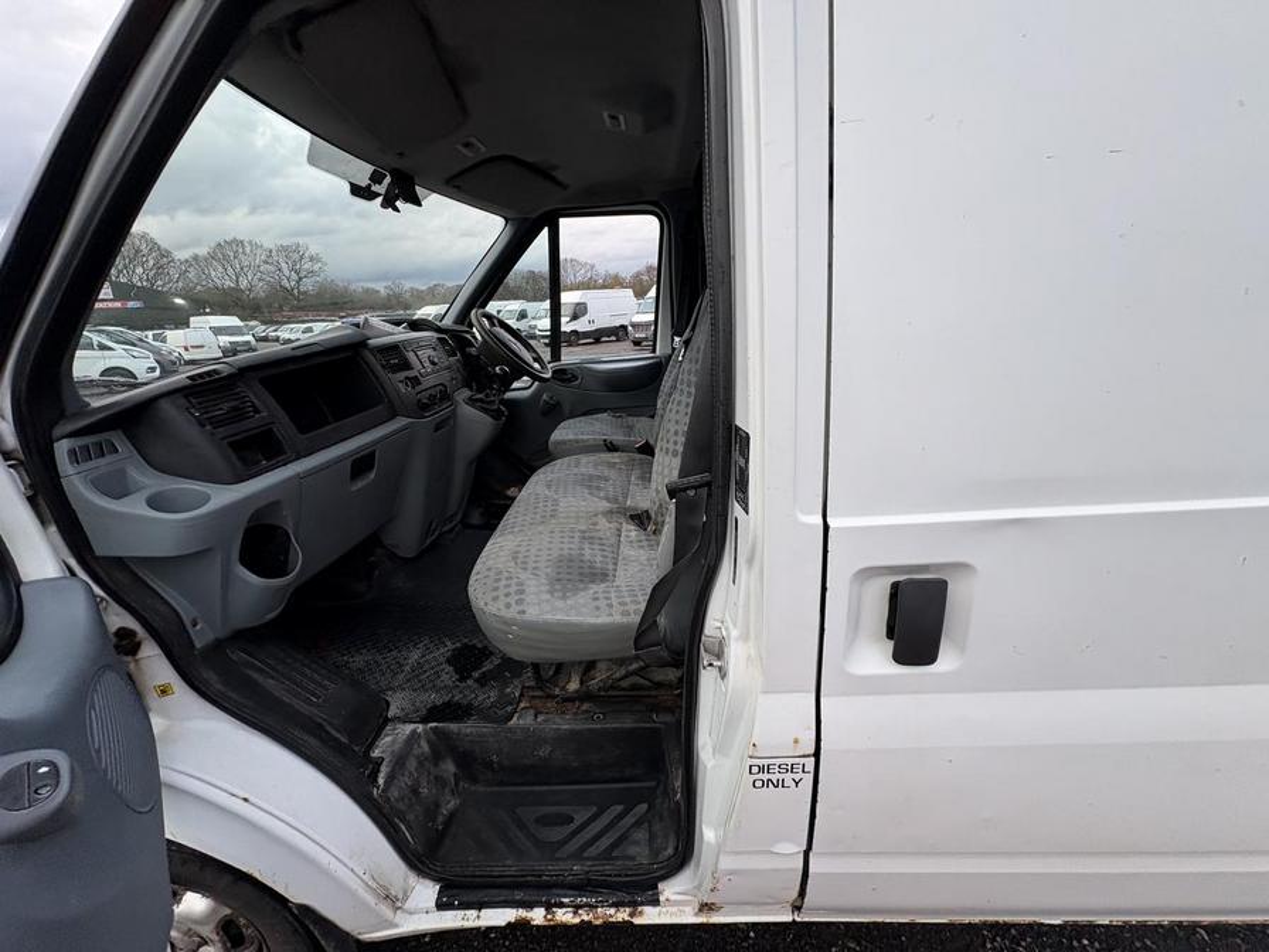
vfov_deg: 85.7
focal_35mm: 14
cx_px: 634
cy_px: 476
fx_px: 513
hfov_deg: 102.1
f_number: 2.2
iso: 40
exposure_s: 1/175
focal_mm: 2.22
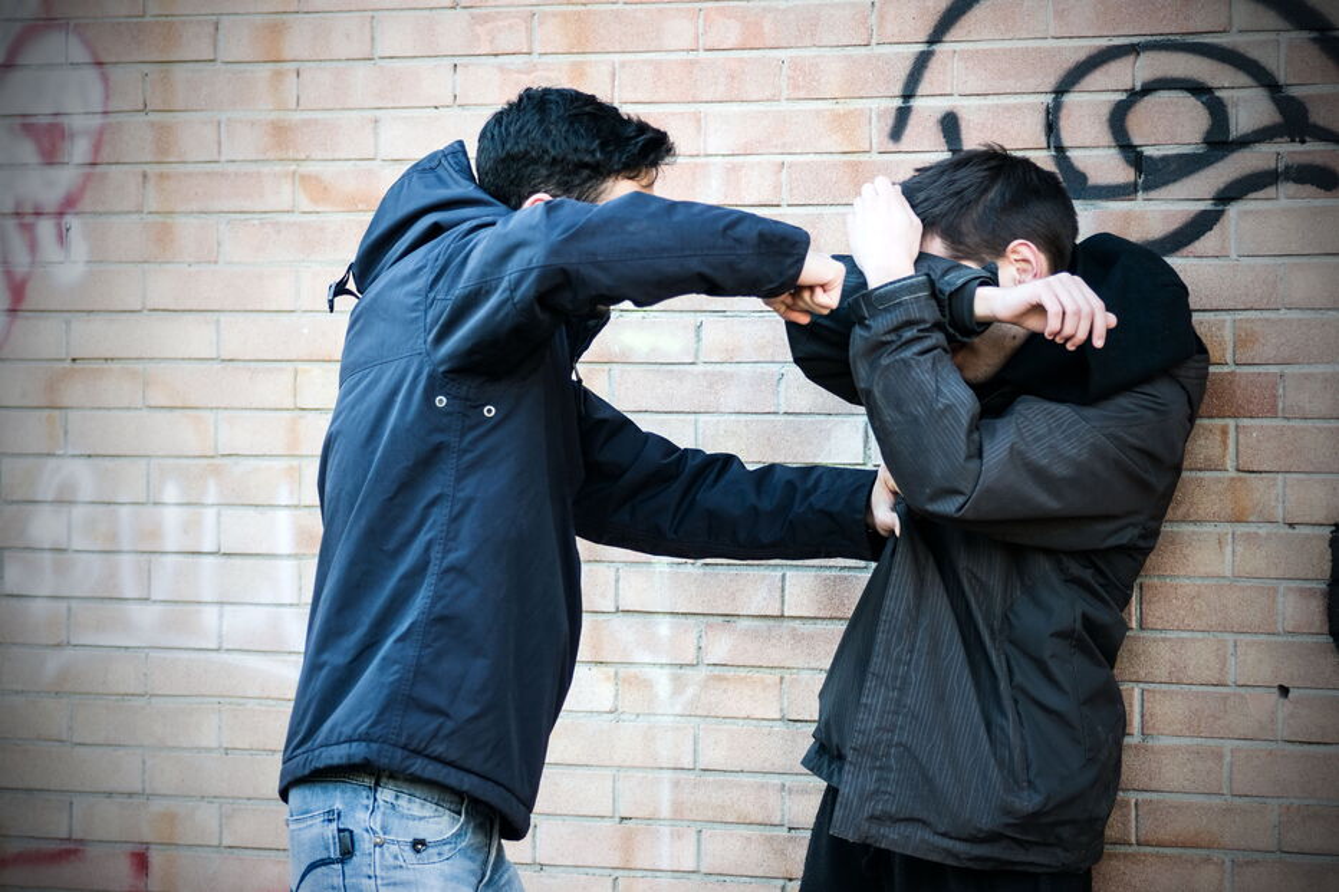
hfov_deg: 11.4
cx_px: 670
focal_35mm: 180
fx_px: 6693
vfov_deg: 7.6
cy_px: 446
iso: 250
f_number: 2.8
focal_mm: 120
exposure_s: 1/250
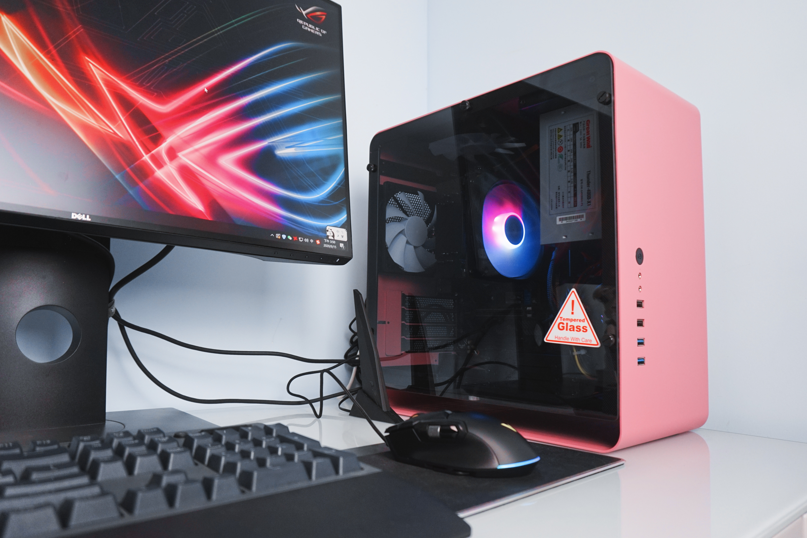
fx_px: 560
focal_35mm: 25
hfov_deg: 71.5
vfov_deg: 51.3
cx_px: 409
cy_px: 270
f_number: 4
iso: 320
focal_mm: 16
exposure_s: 1/60
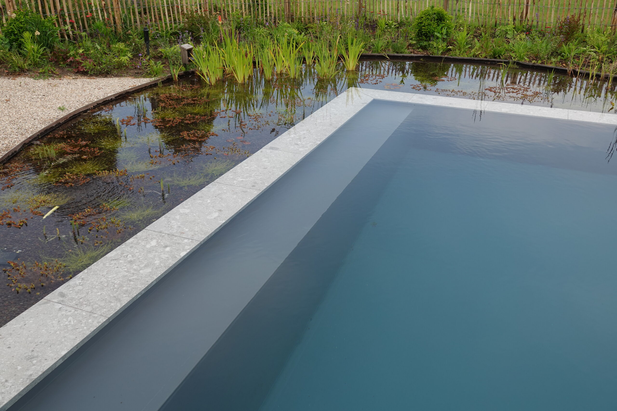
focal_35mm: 33
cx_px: 308
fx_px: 566
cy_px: 206
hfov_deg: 57.2
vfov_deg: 40.0
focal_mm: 12.04
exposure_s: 1/320
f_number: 4
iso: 100
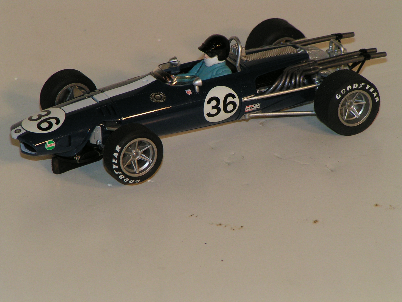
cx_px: 201
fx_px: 2868
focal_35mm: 247
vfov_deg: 6.0
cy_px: 151
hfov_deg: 8.0
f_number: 5.6
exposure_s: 1/250
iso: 100
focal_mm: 37.8
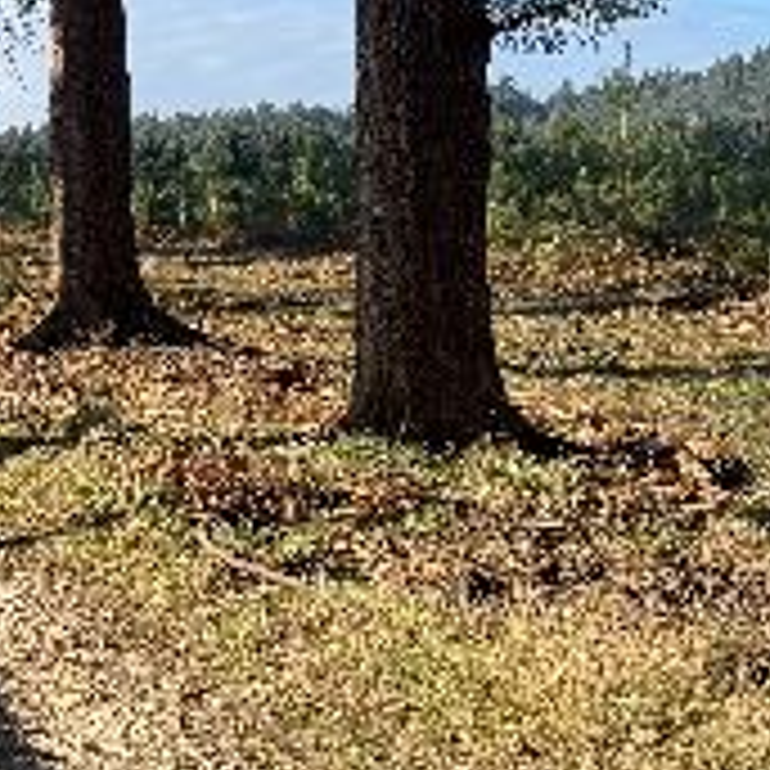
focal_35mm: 87
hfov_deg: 17.5
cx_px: -450
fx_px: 2189
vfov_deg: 19.9
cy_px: 453
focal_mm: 6.76
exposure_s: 1/1653
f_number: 1.78
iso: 80
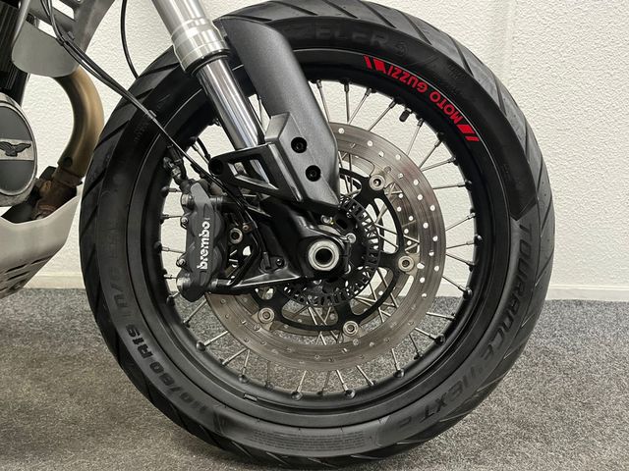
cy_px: 236
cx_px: 314
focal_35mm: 26
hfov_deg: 67.3
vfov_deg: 53.1
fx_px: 472
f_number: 1.6
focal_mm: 5.1
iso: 400
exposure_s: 1/50
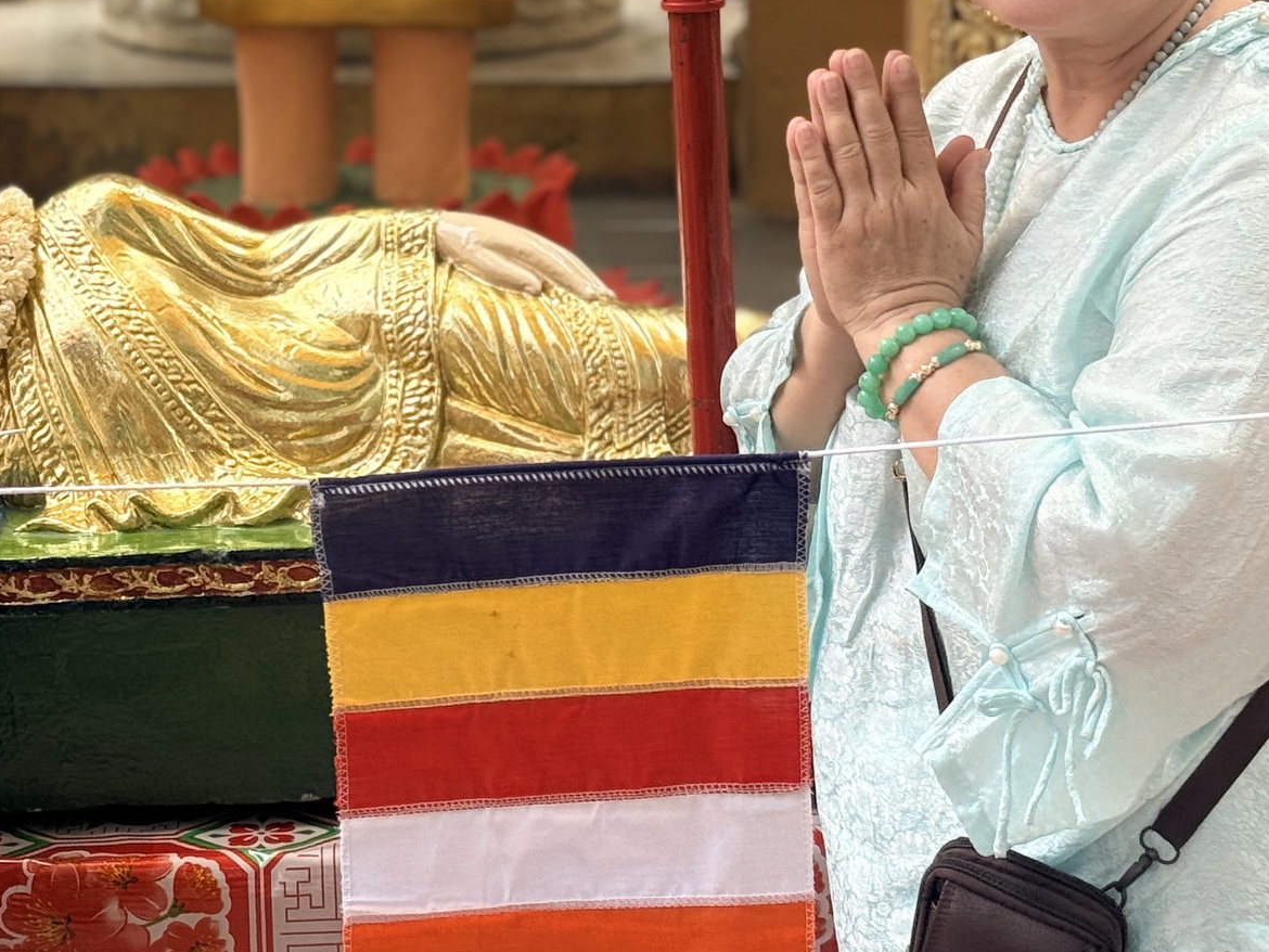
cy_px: 144
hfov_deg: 18.6
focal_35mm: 105
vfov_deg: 14.0
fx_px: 3850
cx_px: 388
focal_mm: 6.76
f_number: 1.78
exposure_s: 1/534
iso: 64
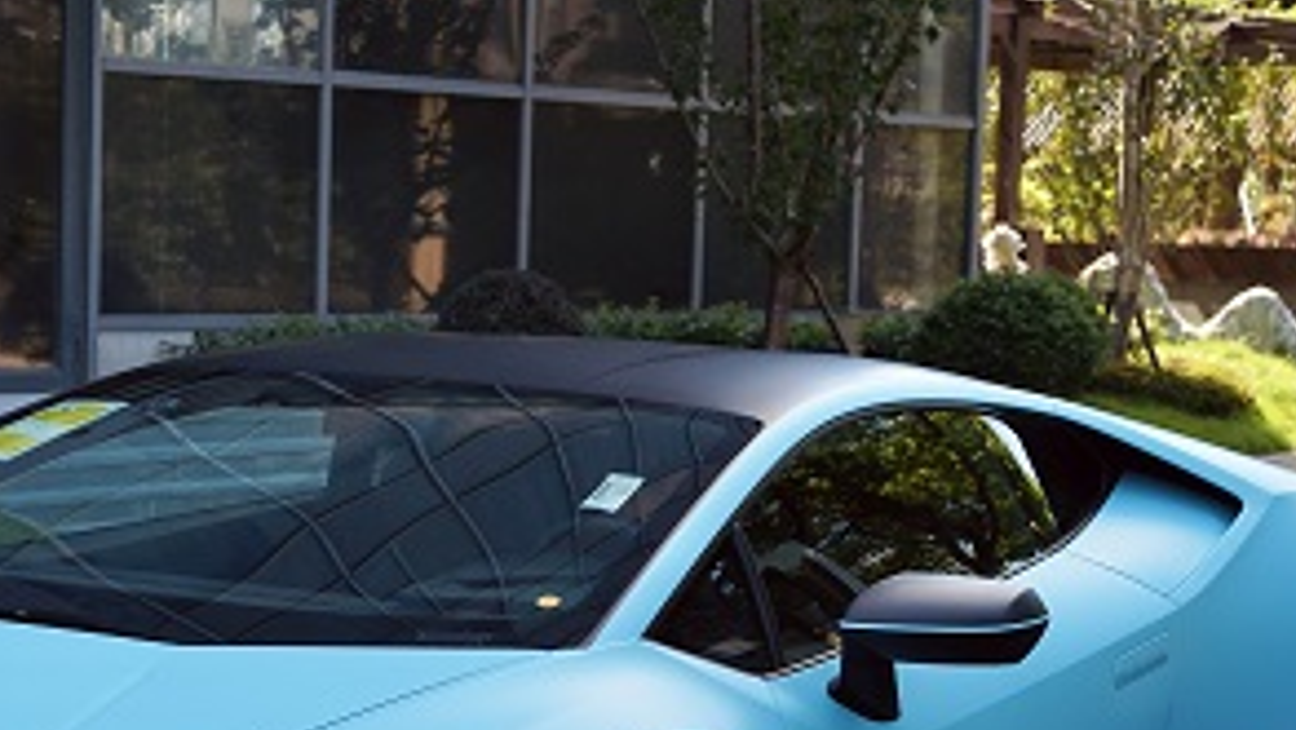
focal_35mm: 90
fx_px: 3094
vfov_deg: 13.4
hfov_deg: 23.5
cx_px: 354
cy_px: 580
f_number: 5
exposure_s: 1/320
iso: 100
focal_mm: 35
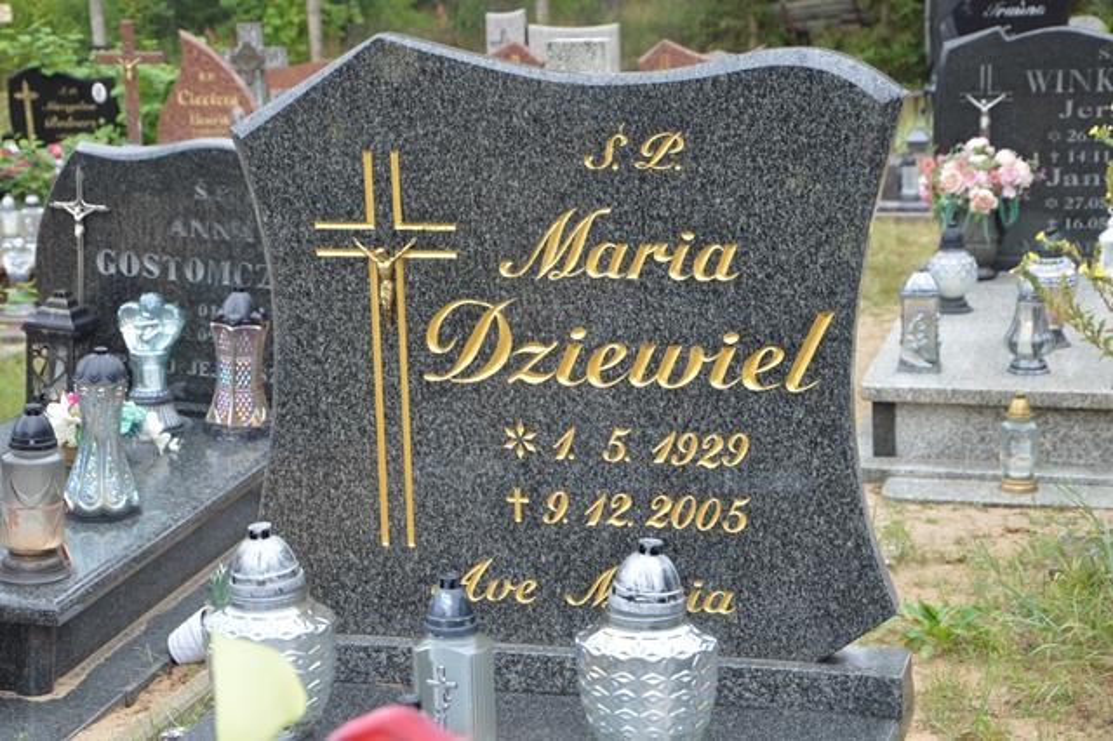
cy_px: 370
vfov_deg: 18.2
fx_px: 2317
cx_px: 556
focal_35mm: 75
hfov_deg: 27.0
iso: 400
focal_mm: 50
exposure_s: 1/125
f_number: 5.6
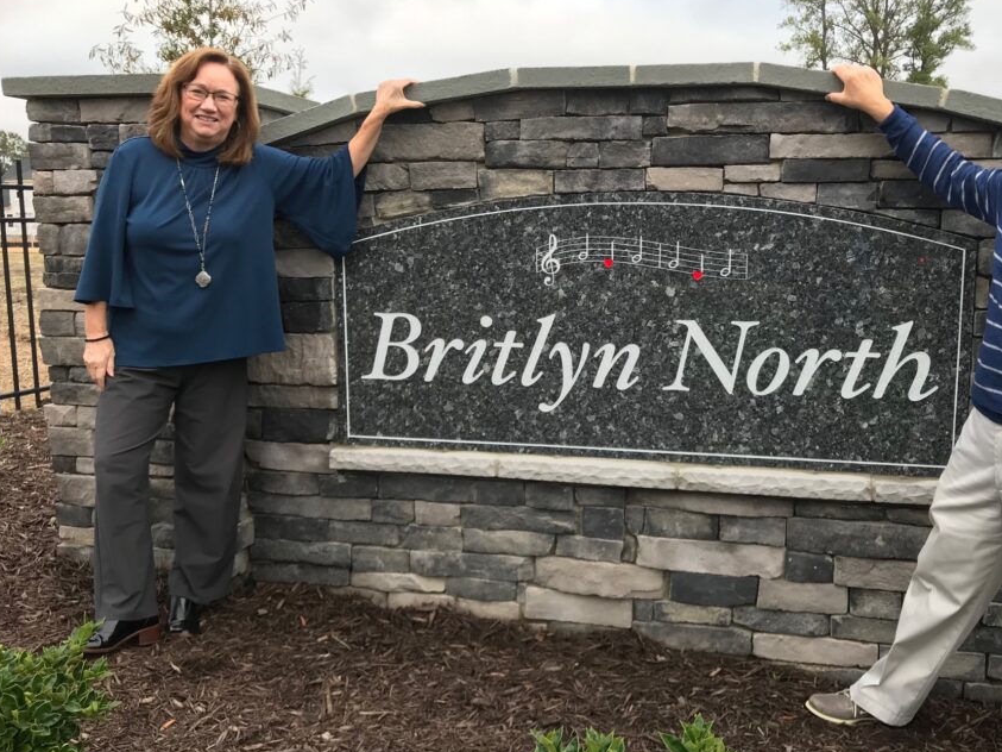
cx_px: 594
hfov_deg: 53.6
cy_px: 386
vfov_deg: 41.8
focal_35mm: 34
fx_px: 984
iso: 25
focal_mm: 3.99
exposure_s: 1/60
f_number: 1.8
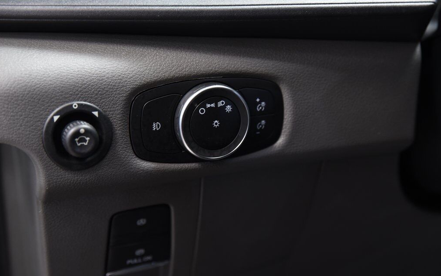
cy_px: 146
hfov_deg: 28.6
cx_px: 219
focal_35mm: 72
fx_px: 866
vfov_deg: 18.1
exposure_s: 1/20
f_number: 4
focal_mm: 70
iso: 1600
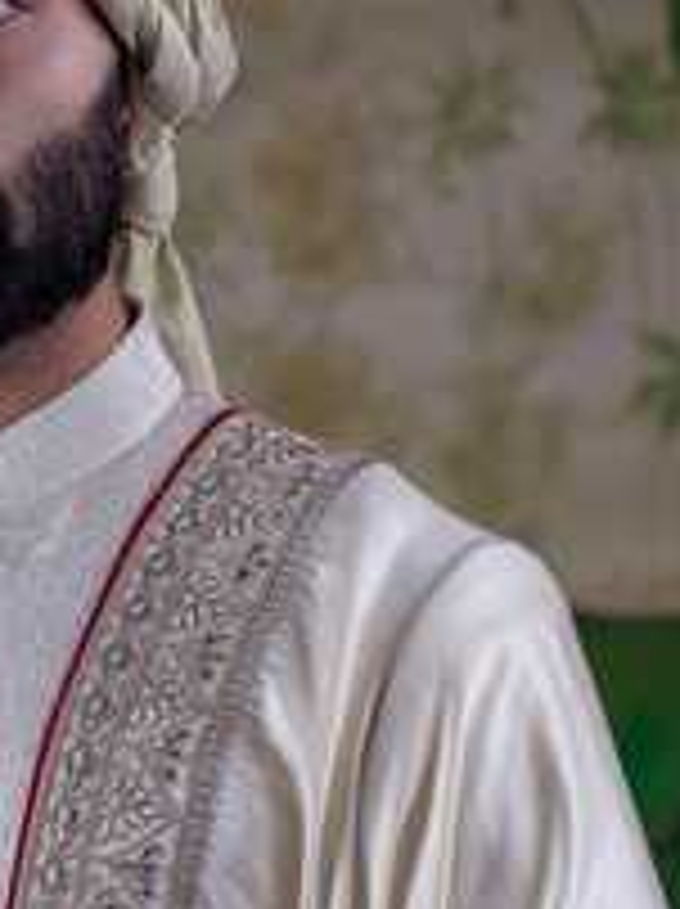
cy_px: 745
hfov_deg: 8.0
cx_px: -5
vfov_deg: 10.7
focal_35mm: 185
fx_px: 4856
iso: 400
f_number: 4
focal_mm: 74
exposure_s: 1/80
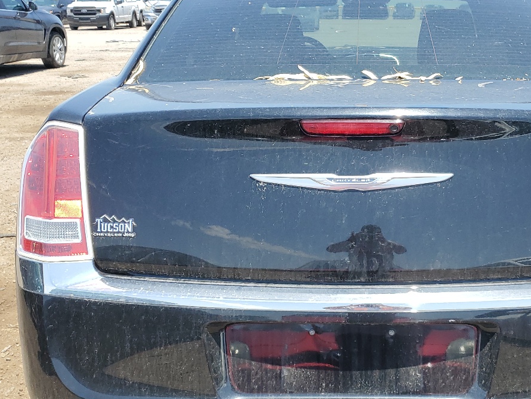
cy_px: 252
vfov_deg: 30.7
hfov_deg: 39.7
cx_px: 373
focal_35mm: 47
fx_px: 721
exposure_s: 1/1429
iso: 50
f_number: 1.5
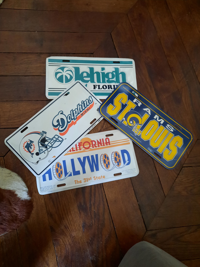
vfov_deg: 69.4
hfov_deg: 54.9
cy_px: 134
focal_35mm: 25
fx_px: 193
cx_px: 100
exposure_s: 1/25
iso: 640
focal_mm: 4.6
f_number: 2
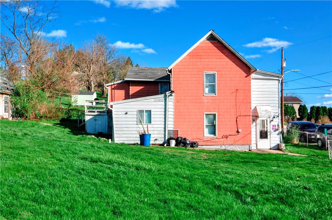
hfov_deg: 57.3
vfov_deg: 39.8
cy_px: 110
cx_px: 166
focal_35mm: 33
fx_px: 304
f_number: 8
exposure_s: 1/250
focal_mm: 22
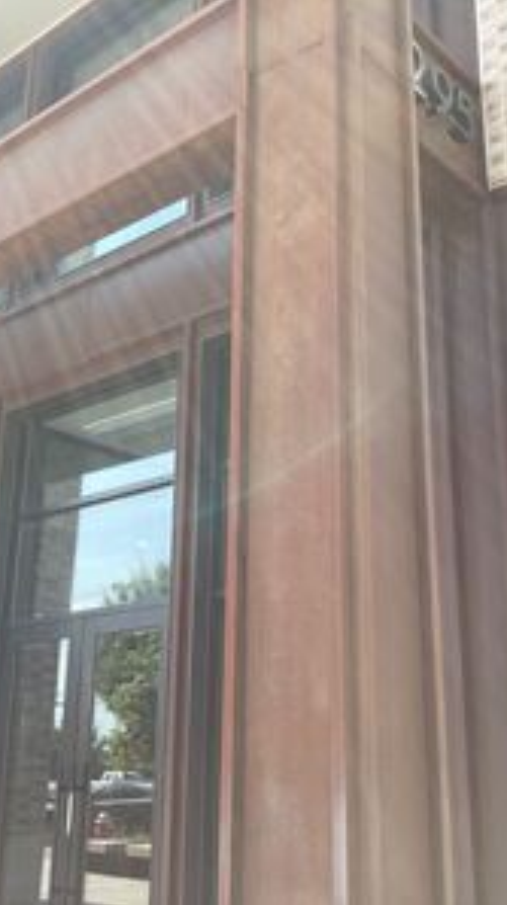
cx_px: 273
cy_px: 452
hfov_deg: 28.9
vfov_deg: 49.4
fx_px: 983
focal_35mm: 41
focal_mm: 3.99
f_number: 1.8
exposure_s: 1/415
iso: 20
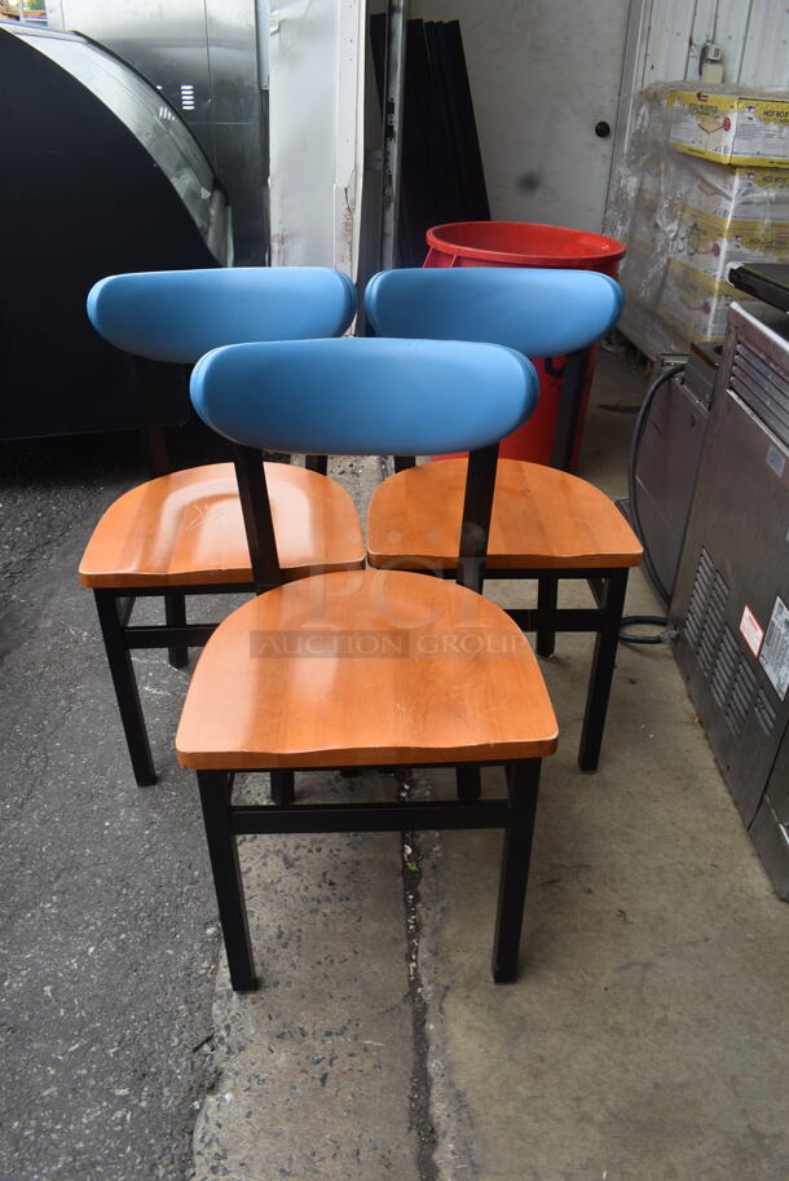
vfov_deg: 67.3
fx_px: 886
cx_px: 394
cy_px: 590
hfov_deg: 48.0
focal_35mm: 27
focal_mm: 18
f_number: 8
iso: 110
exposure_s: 1/60
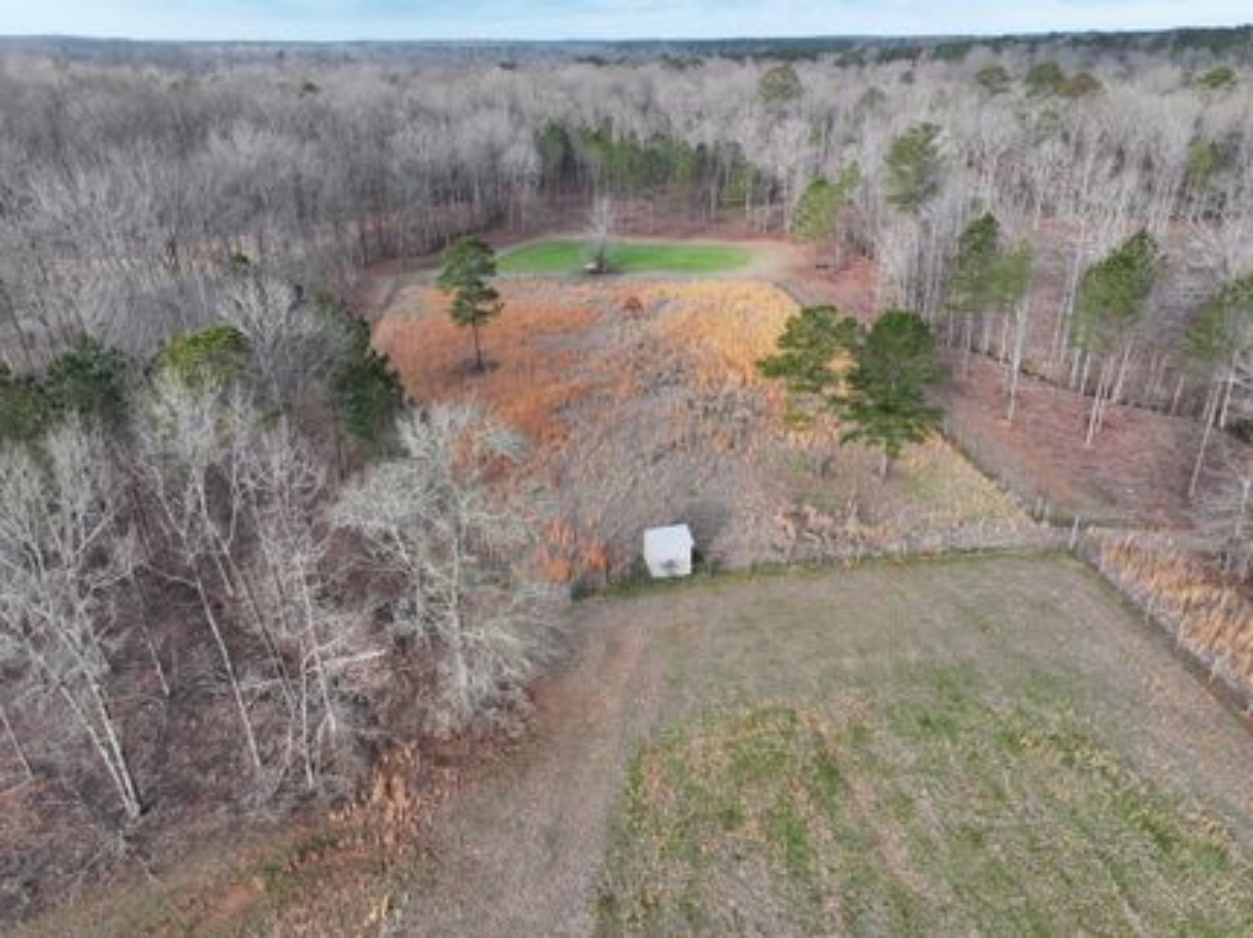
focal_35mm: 24
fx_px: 868
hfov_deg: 71.6
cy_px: 469
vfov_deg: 56.8
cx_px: 626
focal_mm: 12.29
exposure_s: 1/240
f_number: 2.8
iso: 140
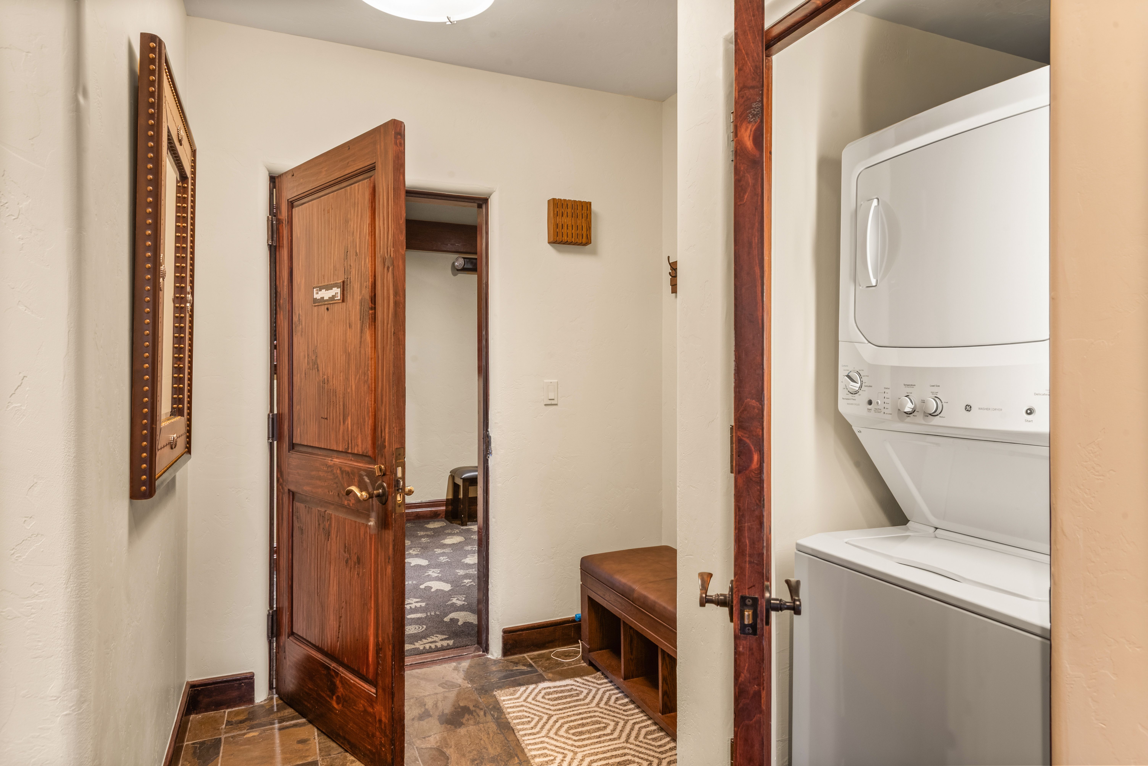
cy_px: 383
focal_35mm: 22
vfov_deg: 57.3
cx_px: 574
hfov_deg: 78.6
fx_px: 702
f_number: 11
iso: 400
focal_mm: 22
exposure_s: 1.3
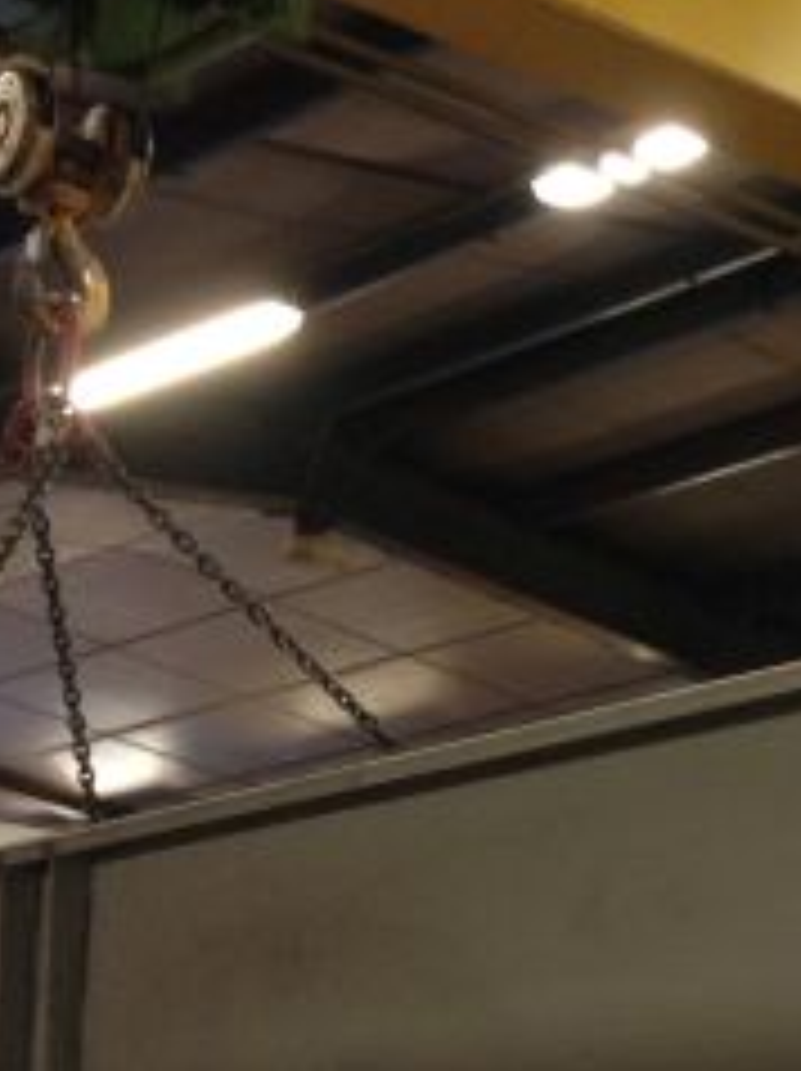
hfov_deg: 13.1
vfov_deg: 17.2
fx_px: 3431
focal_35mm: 111
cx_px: 846
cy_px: 1130
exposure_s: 1/20
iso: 125
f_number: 2.4
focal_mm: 4.12
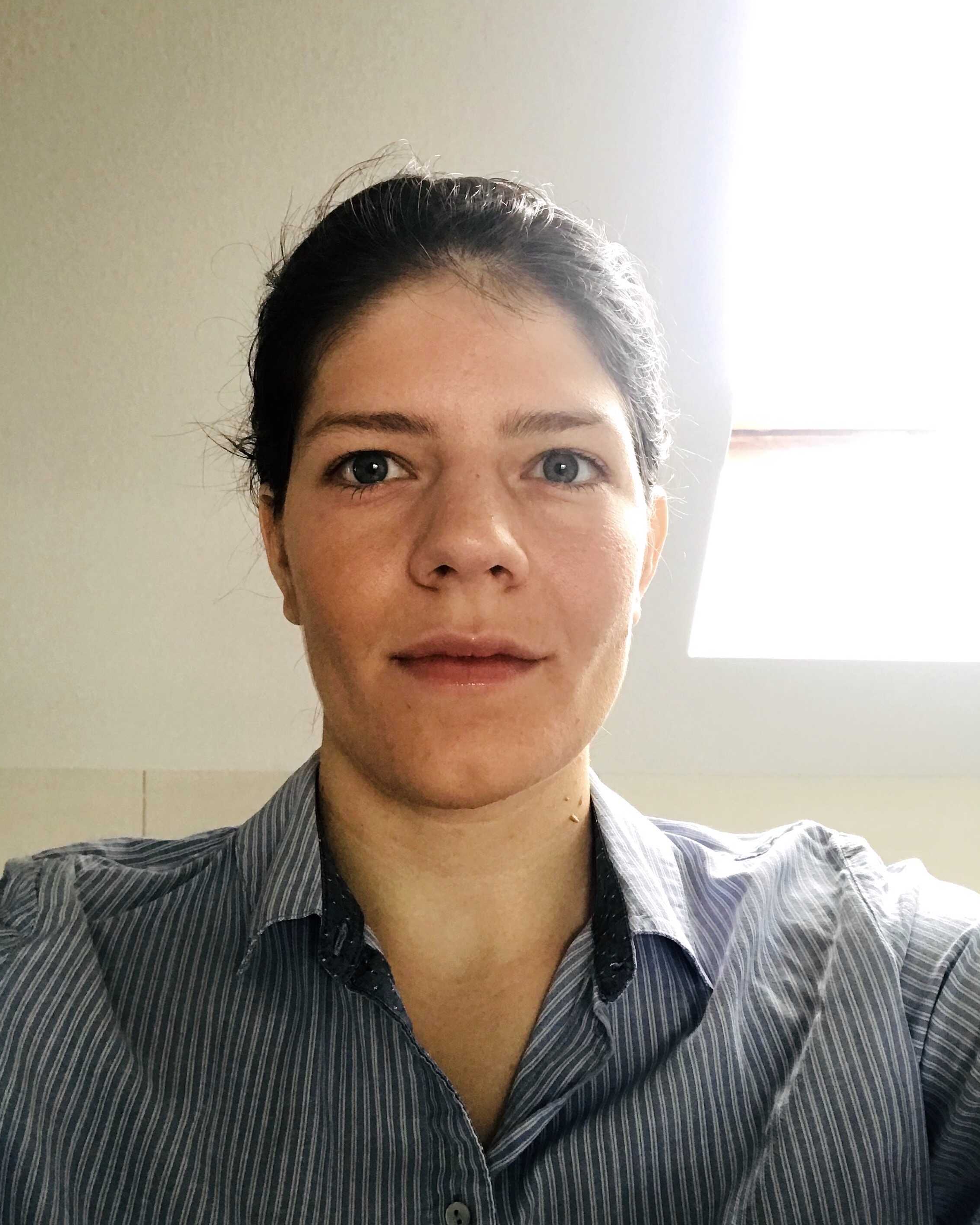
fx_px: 1233
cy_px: 566
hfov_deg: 43.4
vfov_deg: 52.8
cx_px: 491
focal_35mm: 34
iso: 50
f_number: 2.2
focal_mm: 2.87
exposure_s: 1/33
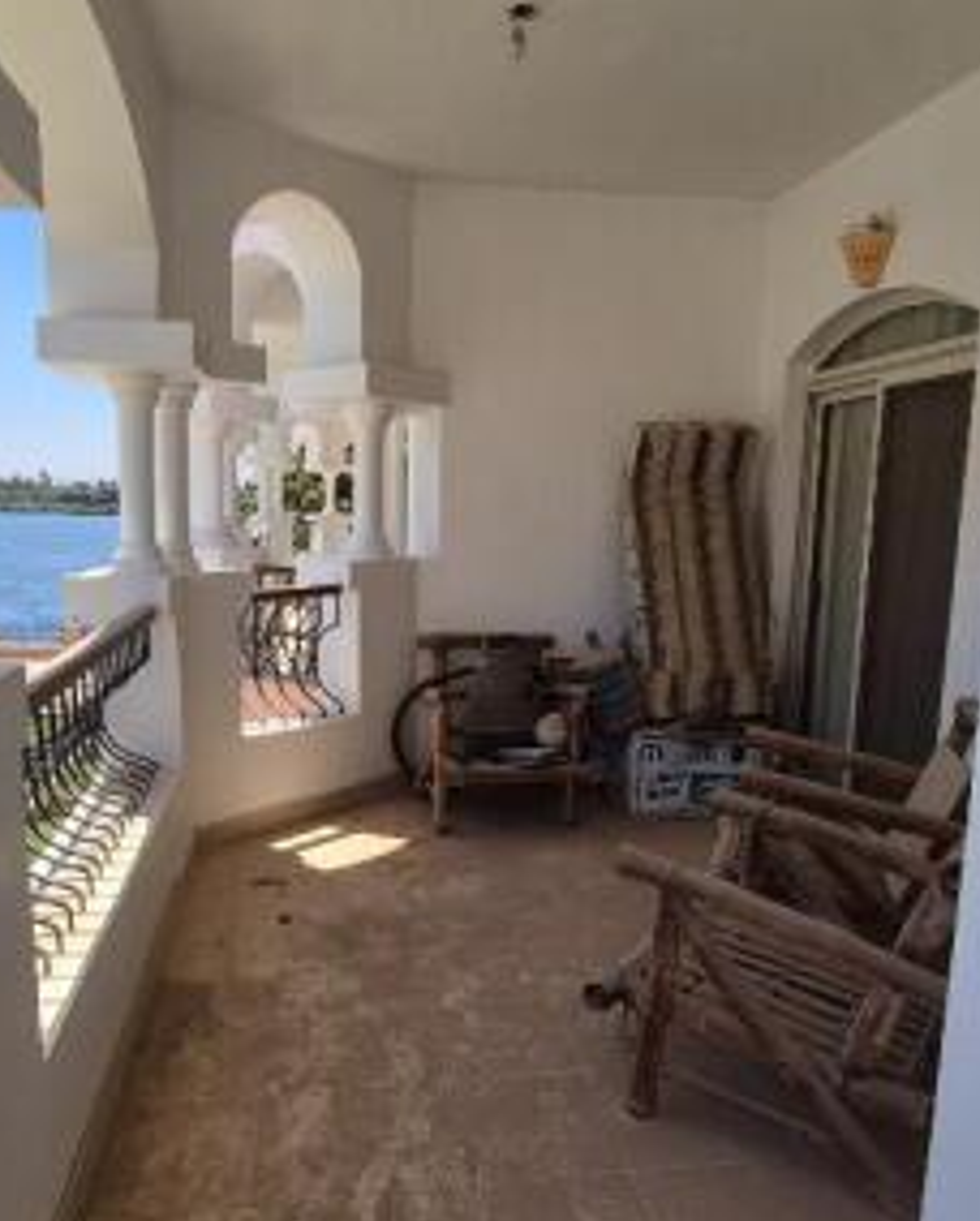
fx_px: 941
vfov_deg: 65.7
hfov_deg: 55.0
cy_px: 694
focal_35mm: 26
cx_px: 479
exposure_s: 1/1668
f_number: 2.2
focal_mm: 2.2
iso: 50
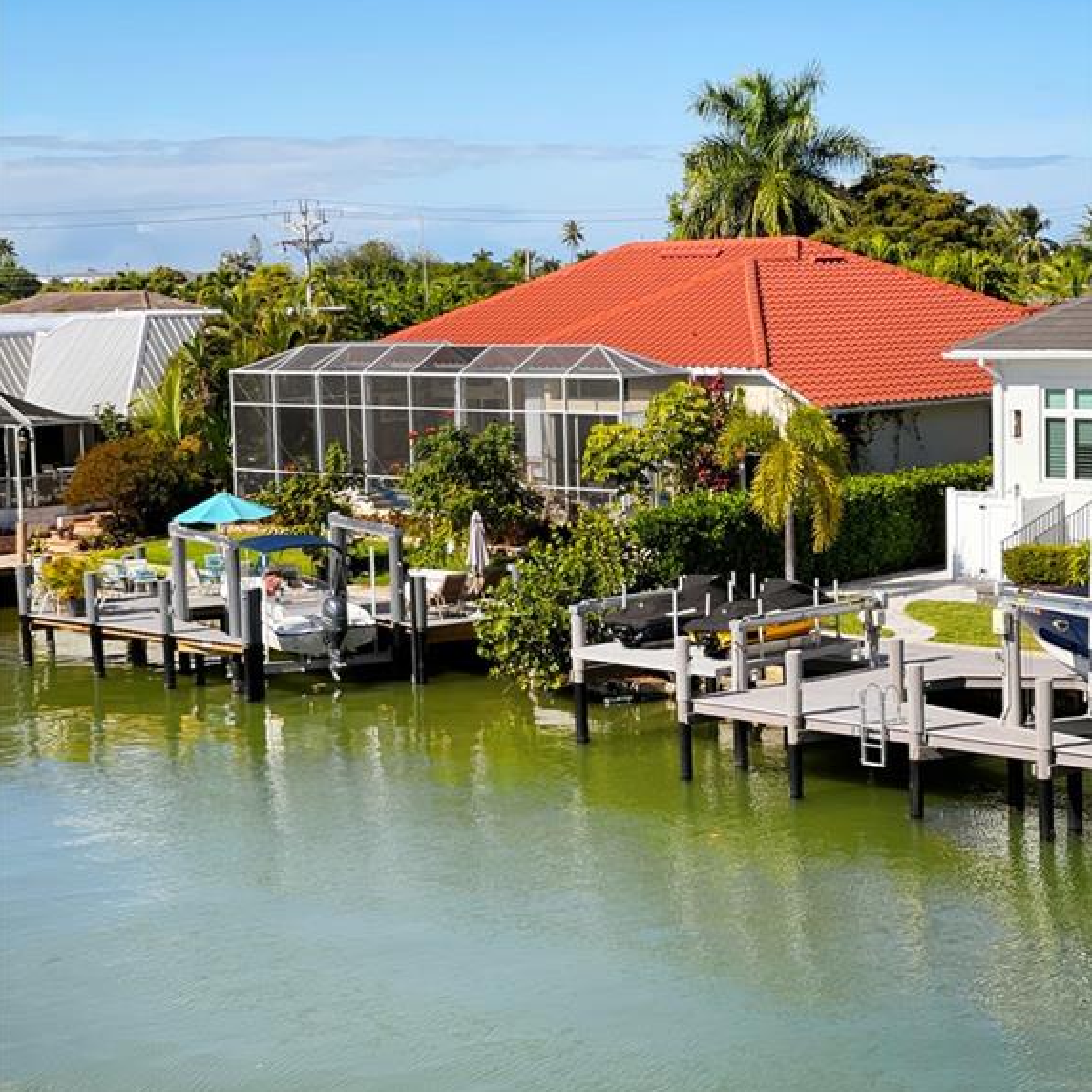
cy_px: 582
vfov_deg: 22.8
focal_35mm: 76
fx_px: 2712
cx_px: 546
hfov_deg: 22.8
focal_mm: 7.5
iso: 32
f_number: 2.2
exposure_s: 1/1155
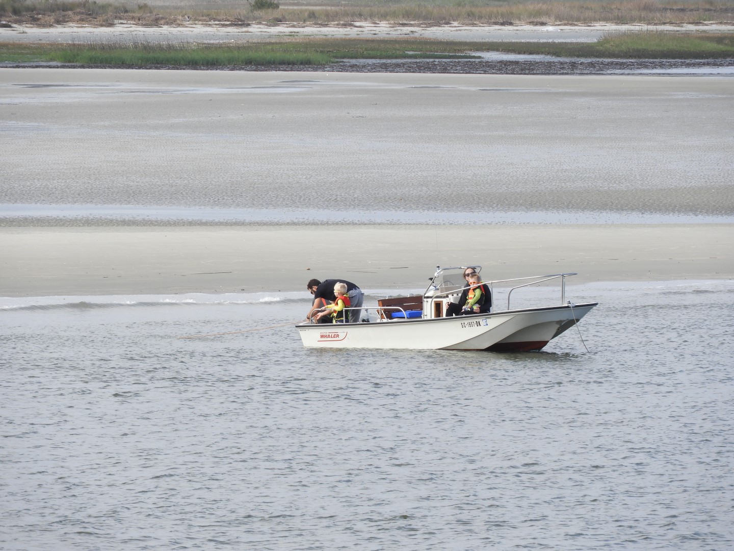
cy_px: 276
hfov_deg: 4.0
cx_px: 367
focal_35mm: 500
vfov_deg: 3.0
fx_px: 10602
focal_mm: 89.6
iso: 100
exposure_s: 1/320
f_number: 5.6
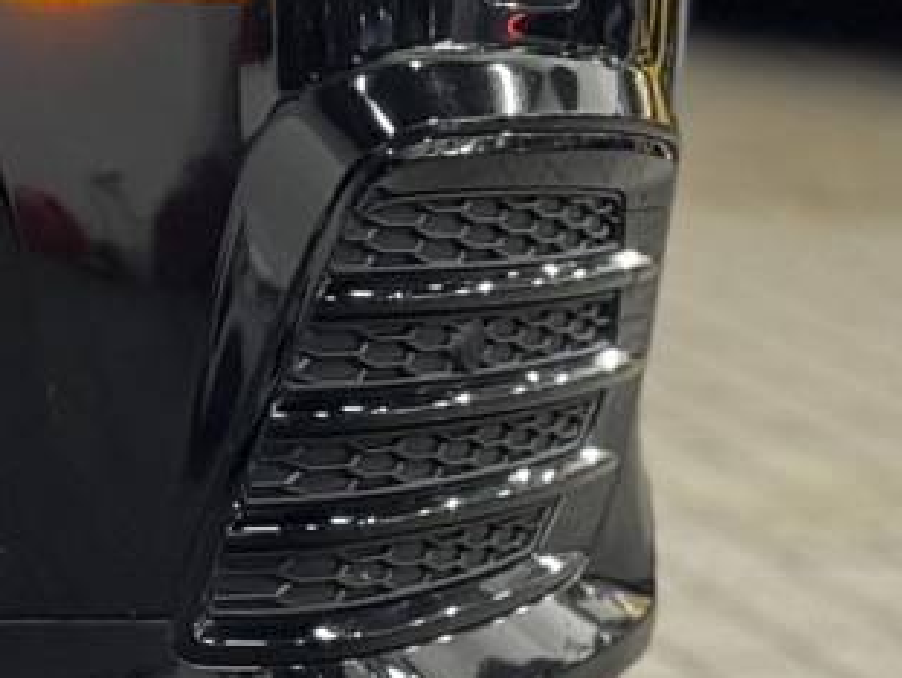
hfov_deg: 8.3
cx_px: -1117
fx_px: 5791
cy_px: 565
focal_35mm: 222
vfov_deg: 6.7
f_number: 1.78
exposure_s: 1/35
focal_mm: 6.86
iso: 500
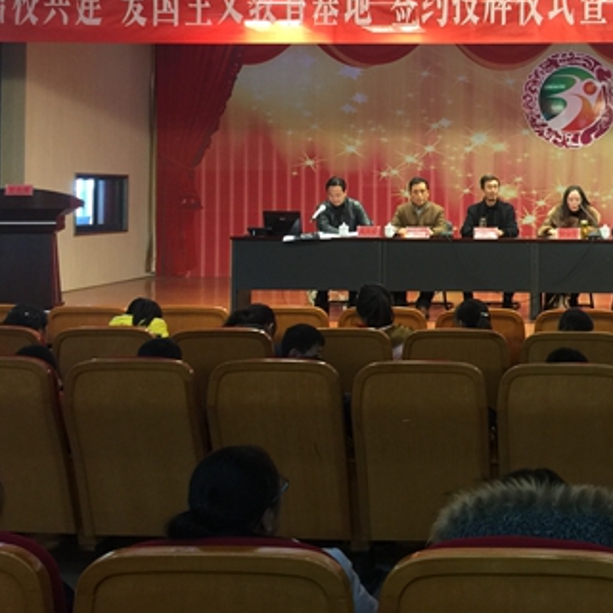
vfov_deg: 34.9
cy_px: 184
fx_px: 962
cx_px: 544
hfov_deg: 33.6
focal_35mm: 48
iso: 64
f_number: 2.2
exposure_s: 1/33
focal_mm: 4.15
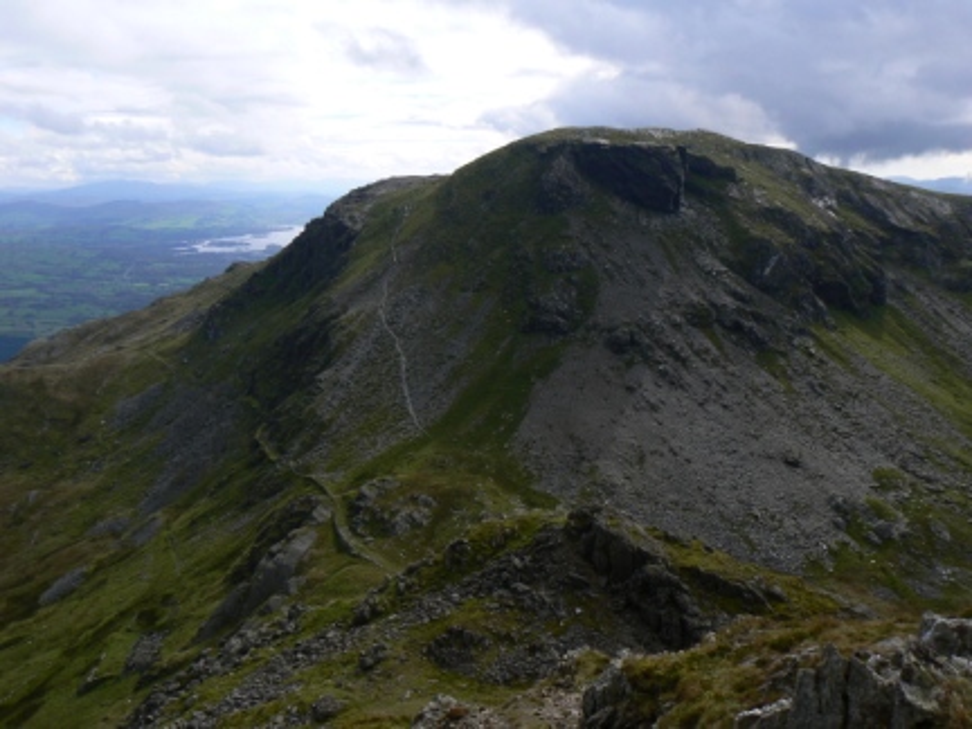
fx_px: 1011
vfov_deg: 39.7
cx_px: 486
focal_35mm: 36
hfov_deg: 51.4
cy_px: 364
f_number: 6.3
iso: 80
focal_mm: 6
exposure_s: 1/400
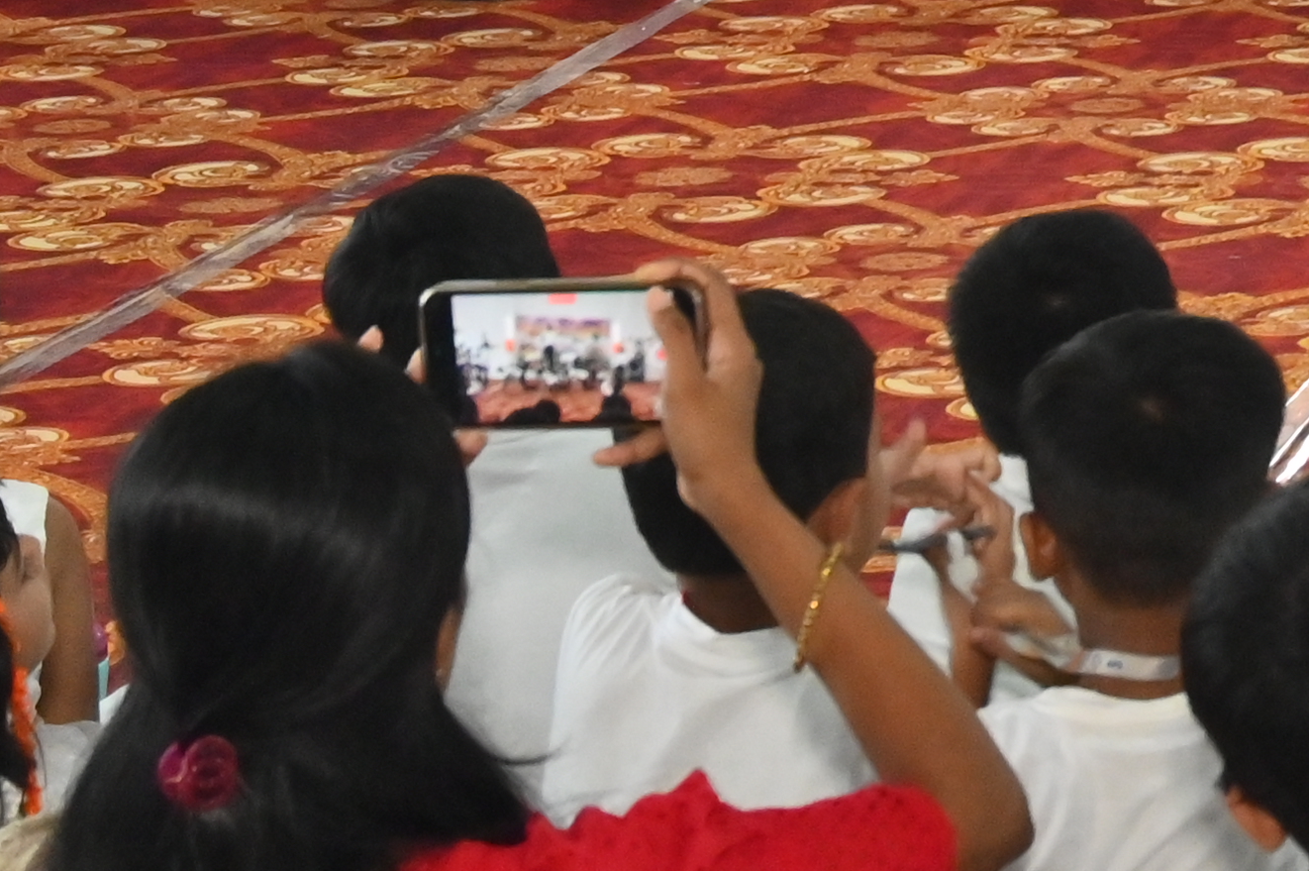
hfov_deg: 12.5
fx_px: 5569
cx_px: 2208
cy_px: -812
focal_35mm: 153
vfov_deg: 8.5
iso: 1600
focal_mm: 33.5
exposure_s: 1/125
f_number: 5.6
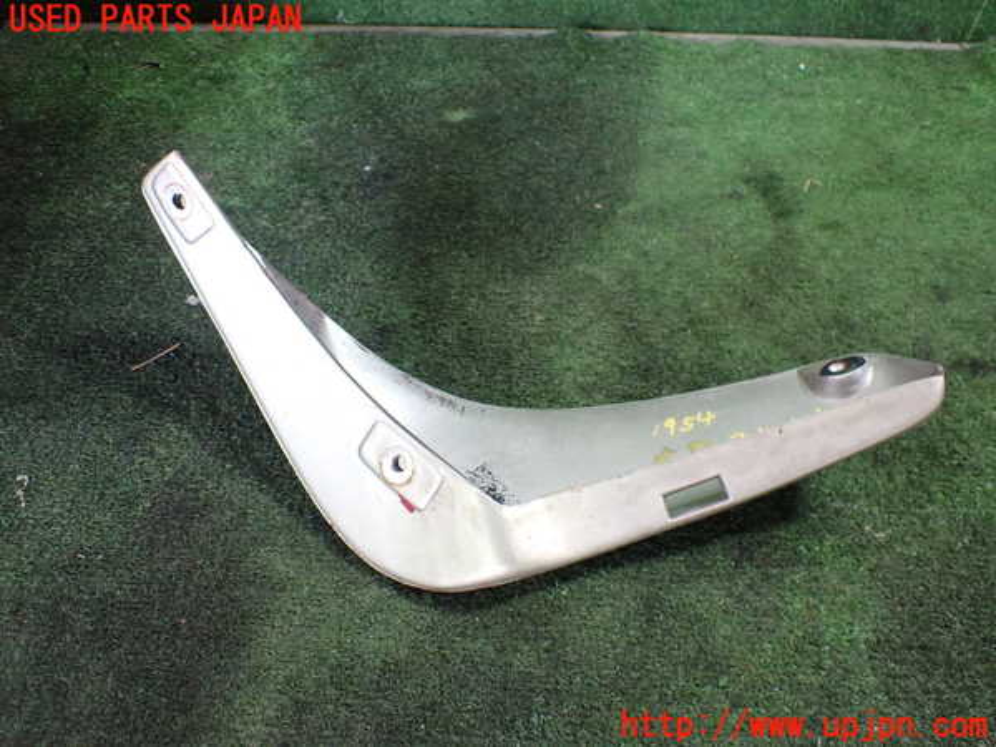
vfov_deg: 46.8
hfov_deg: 60.0
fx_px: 863
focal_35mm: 30
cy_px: 374
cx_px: 498
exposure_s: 1/125
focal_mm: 5.4
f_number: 2.3
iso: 800
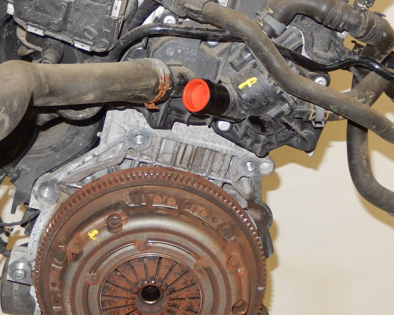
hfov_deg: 28.3
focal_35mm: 67
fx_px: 781
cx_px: 164
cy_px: 125
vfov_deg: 22.8
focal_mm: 6.5
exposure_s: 1/30
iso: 200
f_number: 4
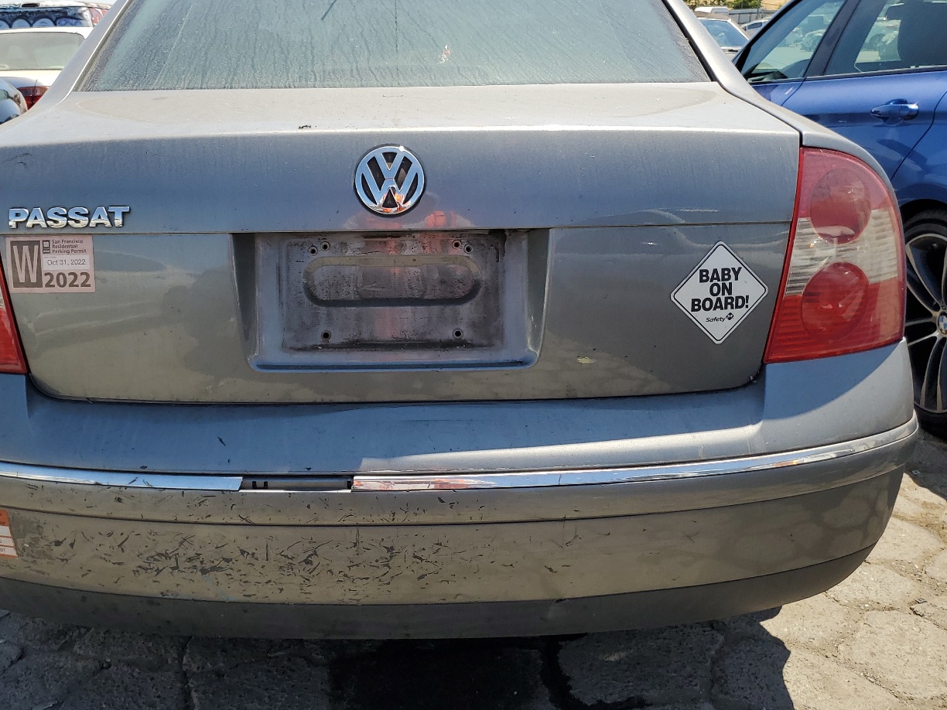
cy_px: 311
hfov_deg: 53.7
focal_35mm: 34
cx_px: 393
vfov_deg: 41.7
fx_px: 930
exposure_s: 1/2500
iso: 50
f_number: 1.5
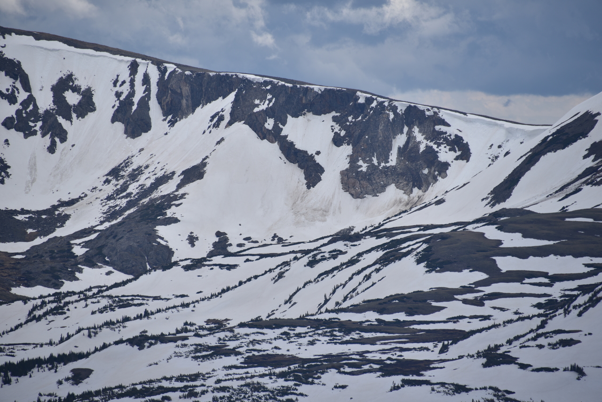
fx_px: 5017
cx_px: 301
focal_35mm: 300
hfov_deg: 6.9
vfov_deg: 4.6
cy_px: 201
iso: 100
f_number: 7.1
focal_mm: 300
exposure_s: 1/640
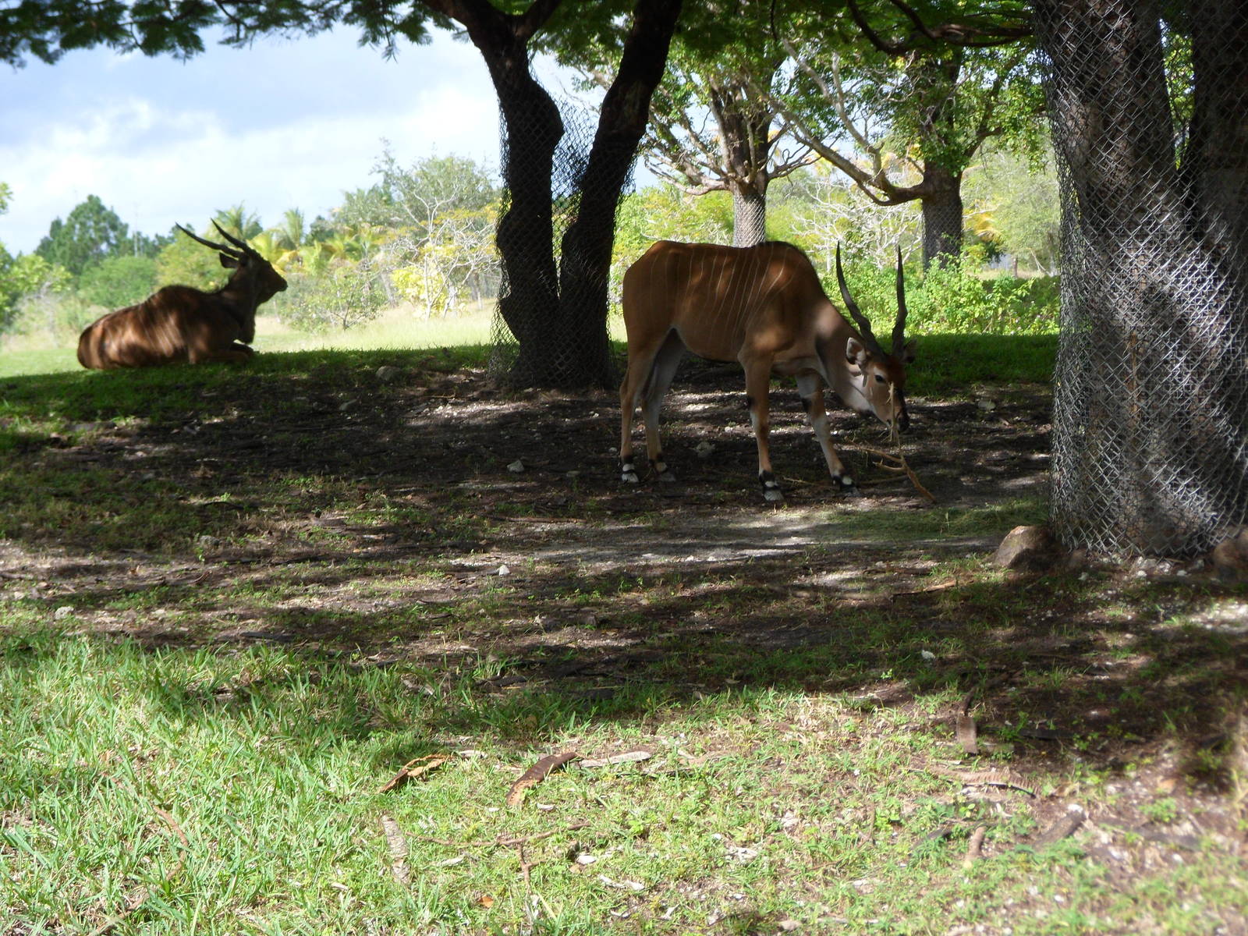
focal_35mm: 84
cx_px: 624
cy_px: 468
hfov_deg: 23.3
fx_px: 3028
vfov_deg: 17.6
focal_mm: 14
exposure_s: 1/250
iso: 80
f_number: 5.1
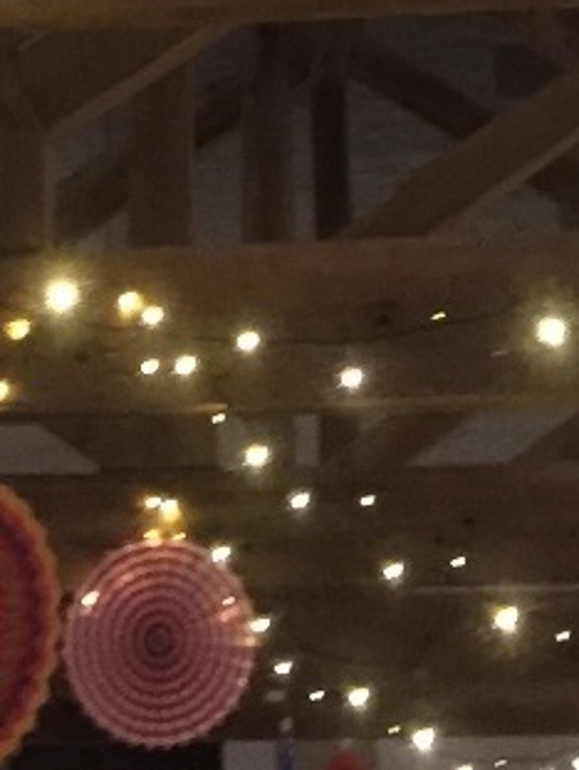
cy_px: -775
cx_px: 178
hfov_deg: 10.0
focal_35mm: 149
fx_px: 3316
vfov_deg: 11.8
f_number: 2.2
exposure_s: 1/17
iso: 500
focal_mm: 4.15
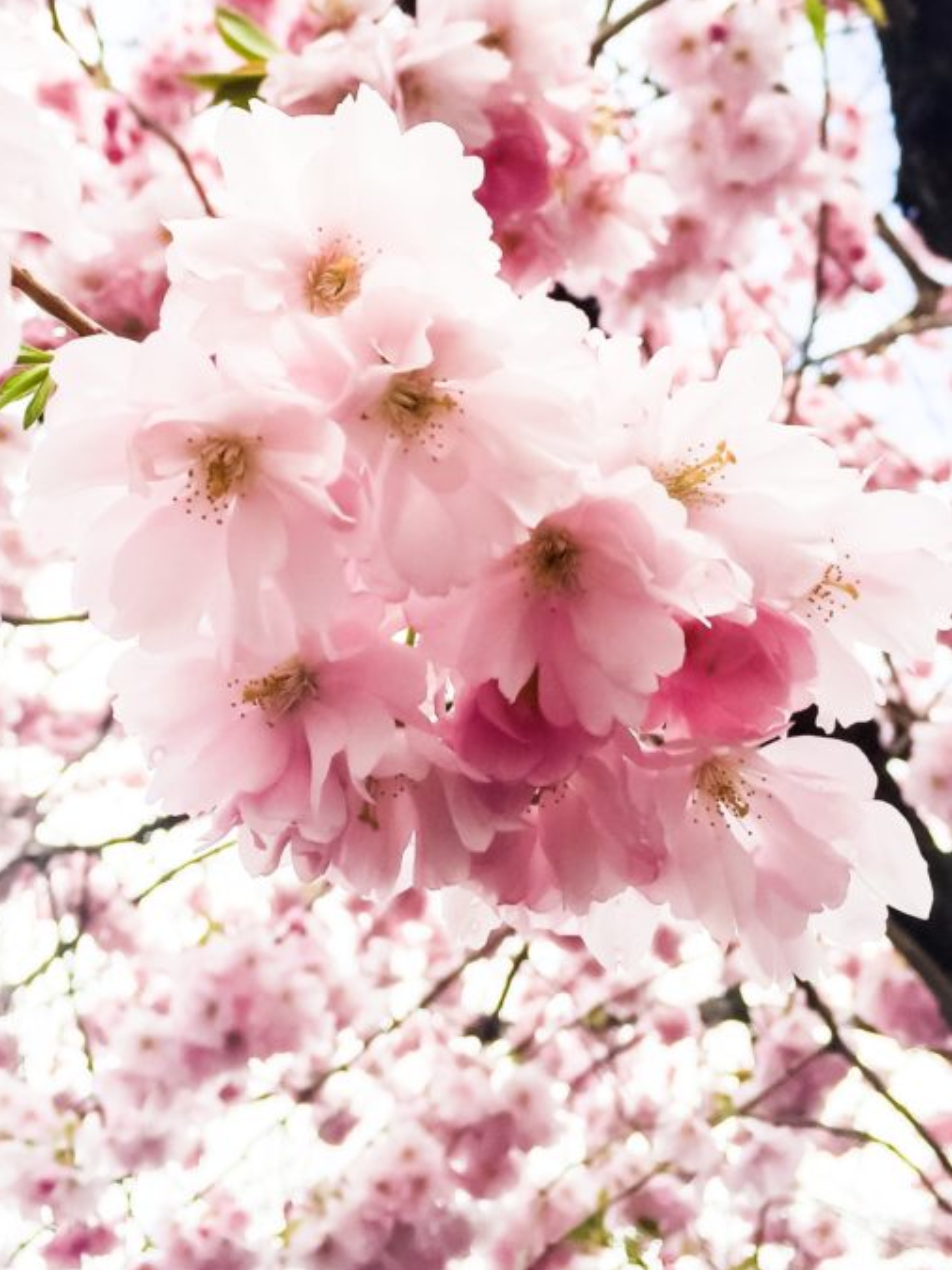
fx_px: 1614
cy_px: 557
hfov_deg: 32.8
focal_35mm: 44
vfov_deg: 42.9
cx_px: 410
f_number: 2.2
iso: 32
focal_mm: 4.15
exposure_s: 1/557
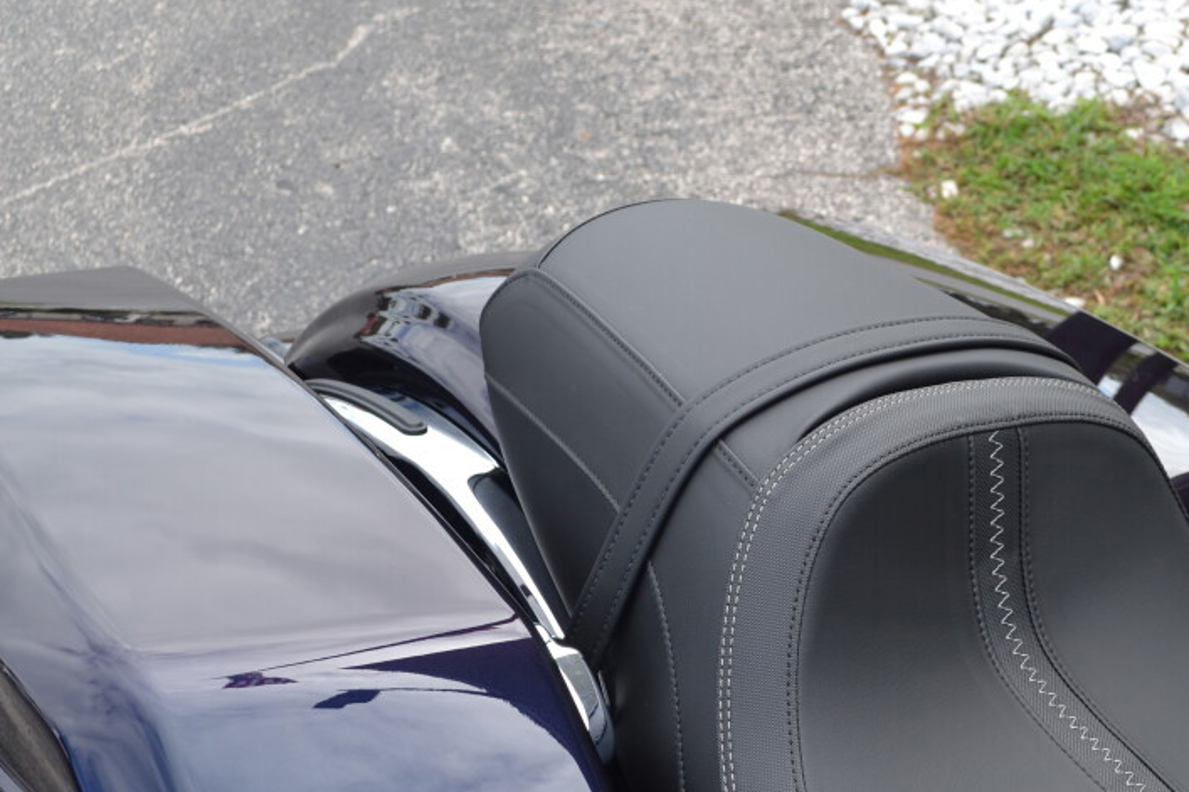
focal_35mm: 56
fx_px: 1849
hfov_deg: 35.4
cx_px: 750
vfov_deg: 23.7
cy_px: 666
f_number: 6.3
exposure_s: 1/160
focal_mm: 22
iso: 100
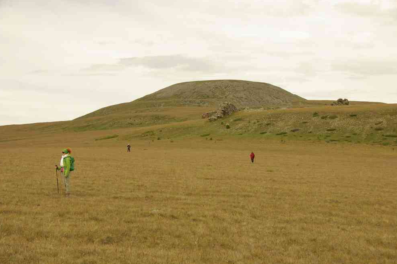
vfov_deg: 20.9
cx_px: 198
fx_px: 717
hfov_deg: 31.0
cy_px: 133
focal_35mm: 65
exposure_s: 1/180
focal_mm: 42.5
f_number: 8
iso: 100
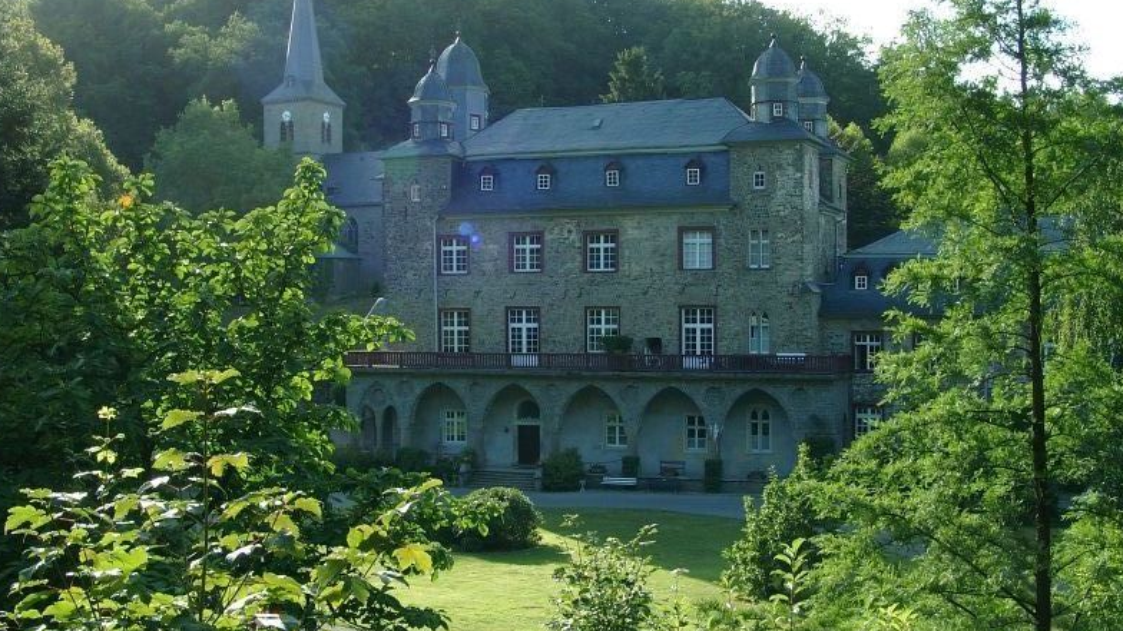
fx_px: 1489
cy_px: 295
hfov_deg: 41.3
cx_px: 553
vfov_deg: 23.9
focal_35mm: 50
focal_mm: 9.29
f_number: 4
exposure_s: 1/142
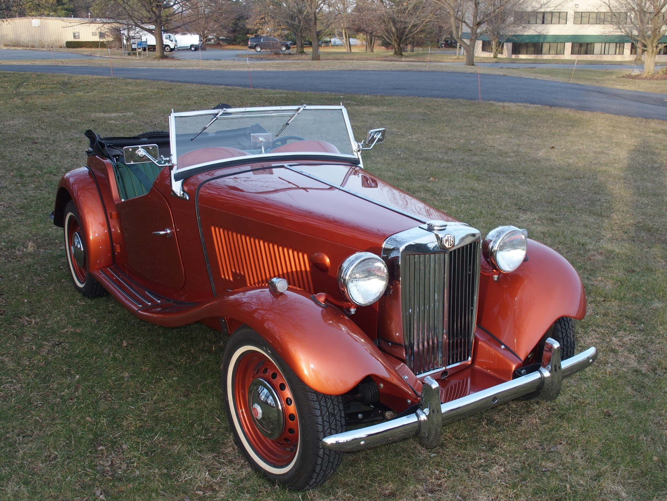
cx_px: 334
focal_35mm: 38
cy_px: 250
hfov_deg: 49.0
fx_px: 732
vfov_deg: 37.7
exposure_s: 1/125
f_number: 3.5
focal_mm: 8.1
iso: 100
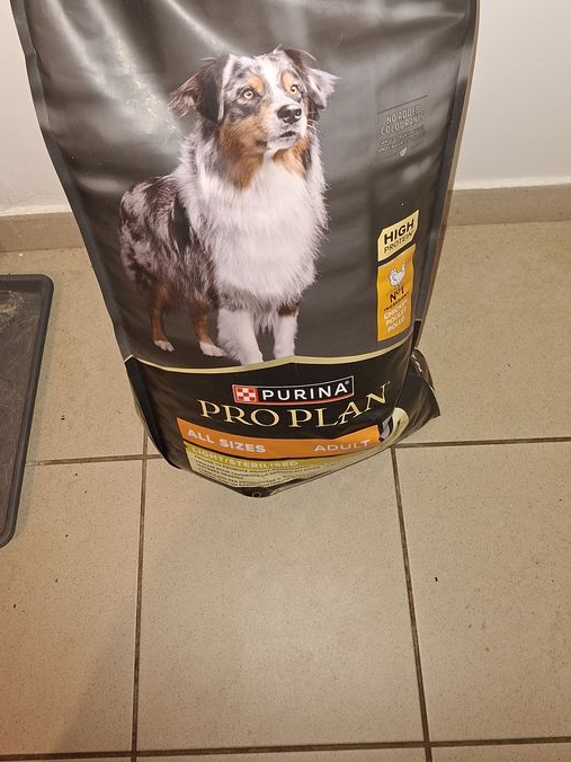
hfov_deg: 41.8
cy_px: 249
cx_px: 266
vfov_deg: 52.8
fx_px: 748
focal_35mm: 34
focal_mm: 5.54
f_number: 1.8
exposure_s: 1/50
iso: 320
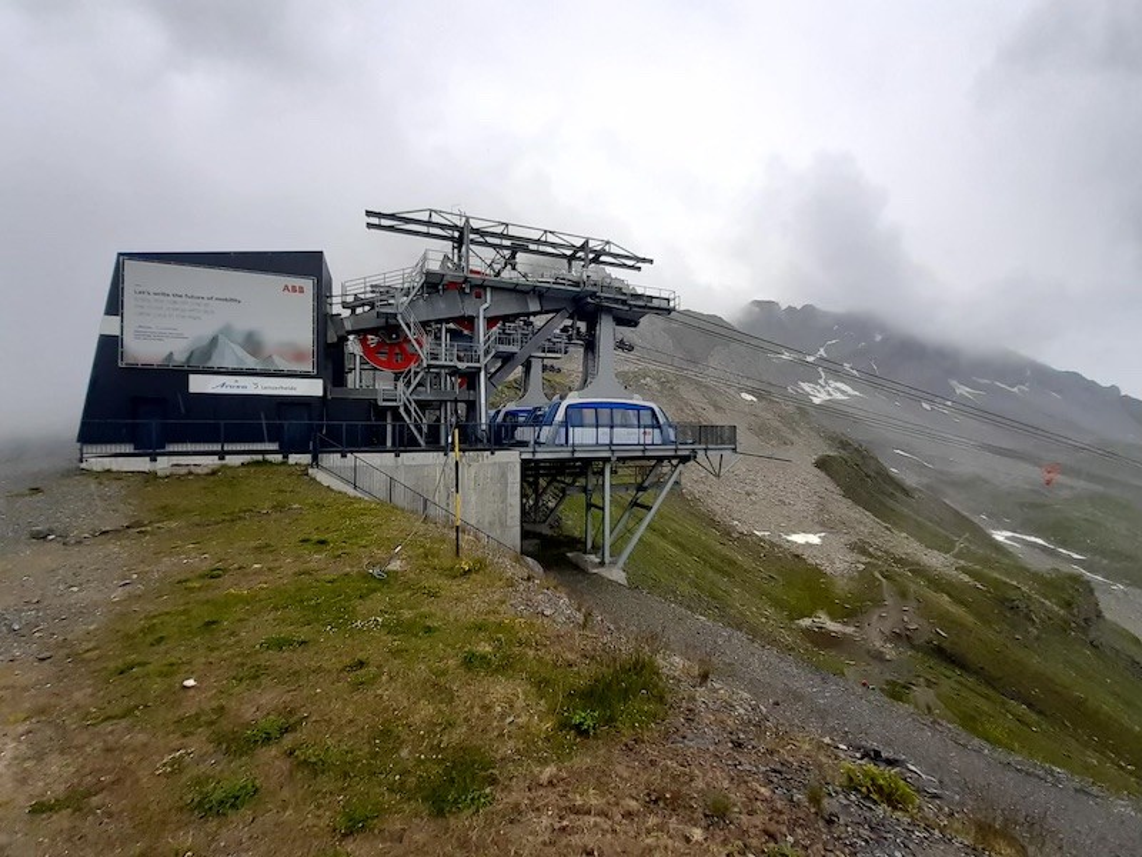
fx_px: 429
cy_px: 428
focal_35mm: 13
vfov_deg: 89.9
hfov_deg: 106.2
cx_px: 571
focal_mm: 1.13
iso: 40
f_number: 2.2
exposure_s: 1/808
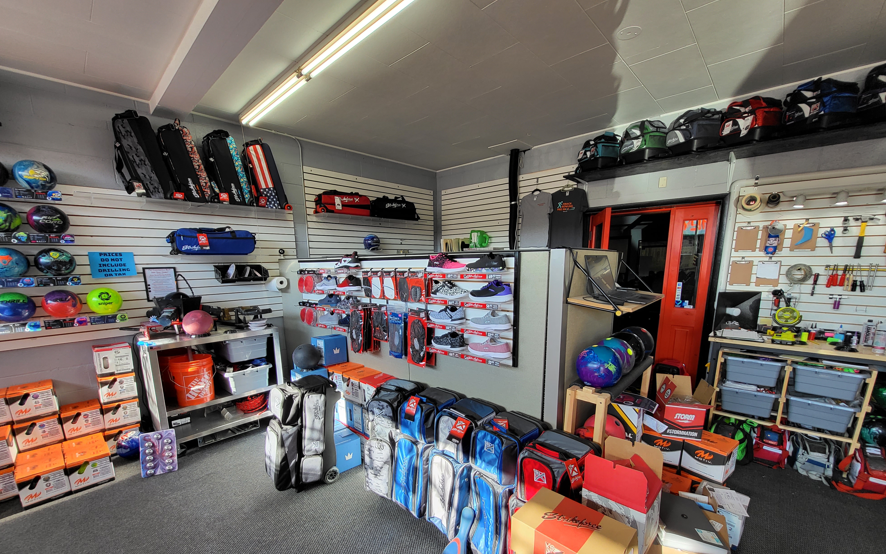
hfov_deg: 105.3
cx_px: 437
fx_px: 338
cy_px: 323
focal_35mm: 14
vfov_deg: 78.0
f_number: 2.2
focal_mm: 1.74
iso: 40
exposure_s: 1/60
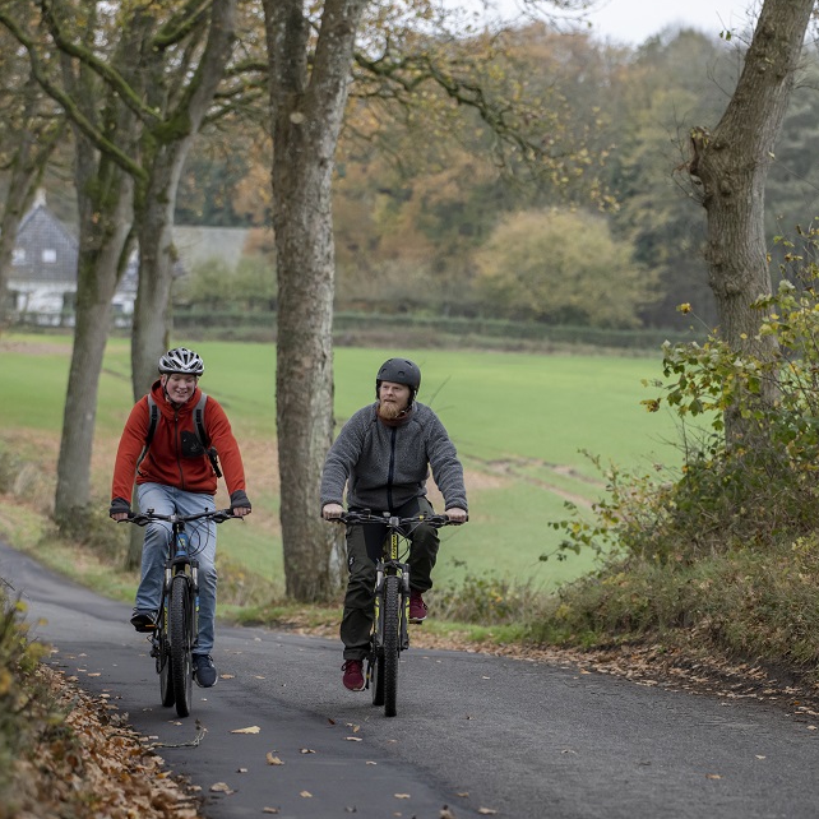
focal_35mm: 162
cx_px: 417
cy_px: 413
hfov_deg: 10.8
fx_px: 4336
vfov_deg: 10.8
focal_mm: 102
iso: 500
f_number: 2.8
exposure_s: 1/640
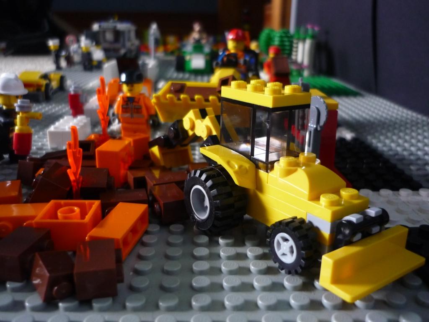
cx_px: 214
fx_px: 409
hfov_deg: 55.4
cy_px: 161
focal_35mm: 33
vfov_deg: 42.9
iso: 250
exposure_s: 1/30
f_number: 2.8
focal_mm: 5.5
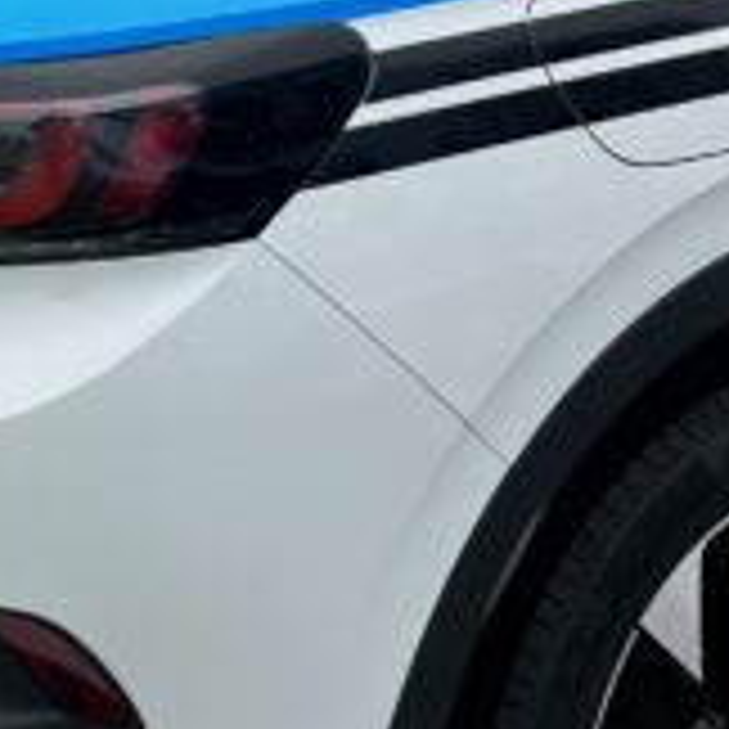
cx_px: 680
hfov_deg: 11.9
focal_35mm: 145
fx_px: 3455
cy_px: -126
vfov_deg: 11.8
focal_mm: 5.1
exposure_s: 1/121
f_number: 1.6
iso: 40
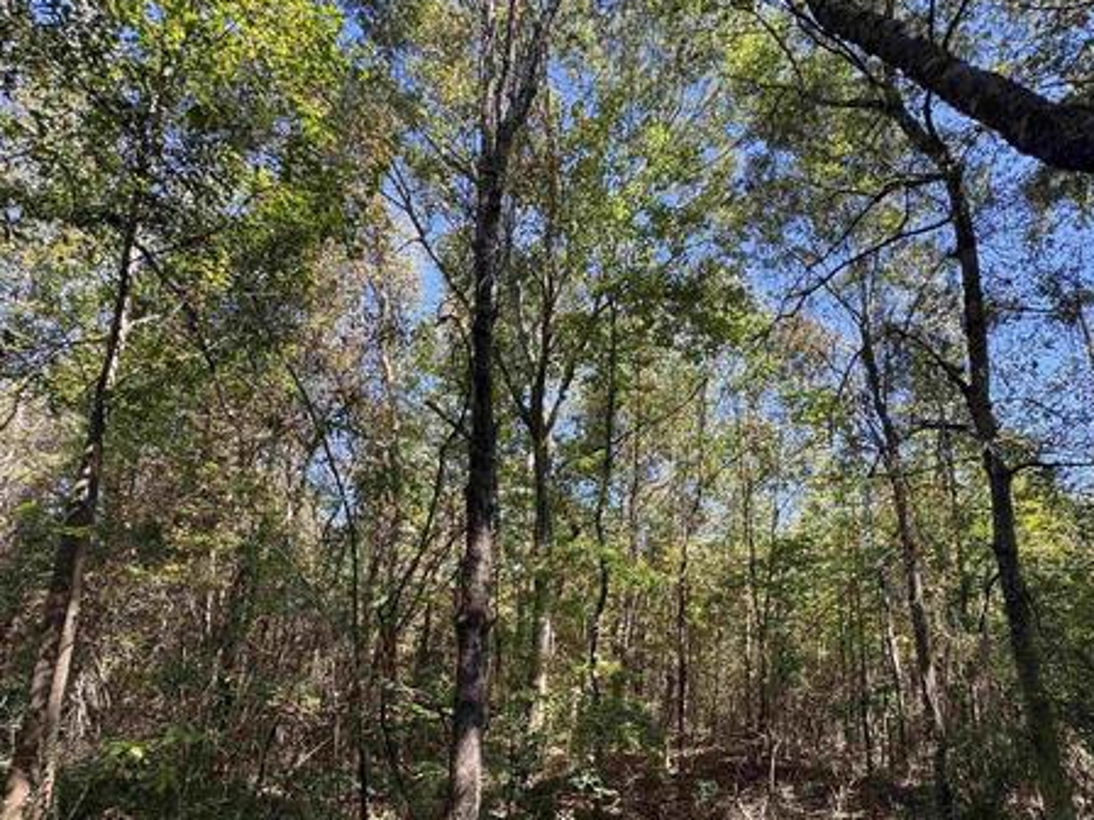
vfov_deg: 64.3
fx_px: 632
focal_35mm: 20
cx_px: 608
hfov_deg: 81.4
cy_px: 547
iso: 40
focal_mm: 2.22
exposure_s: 1/129
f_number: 2.2
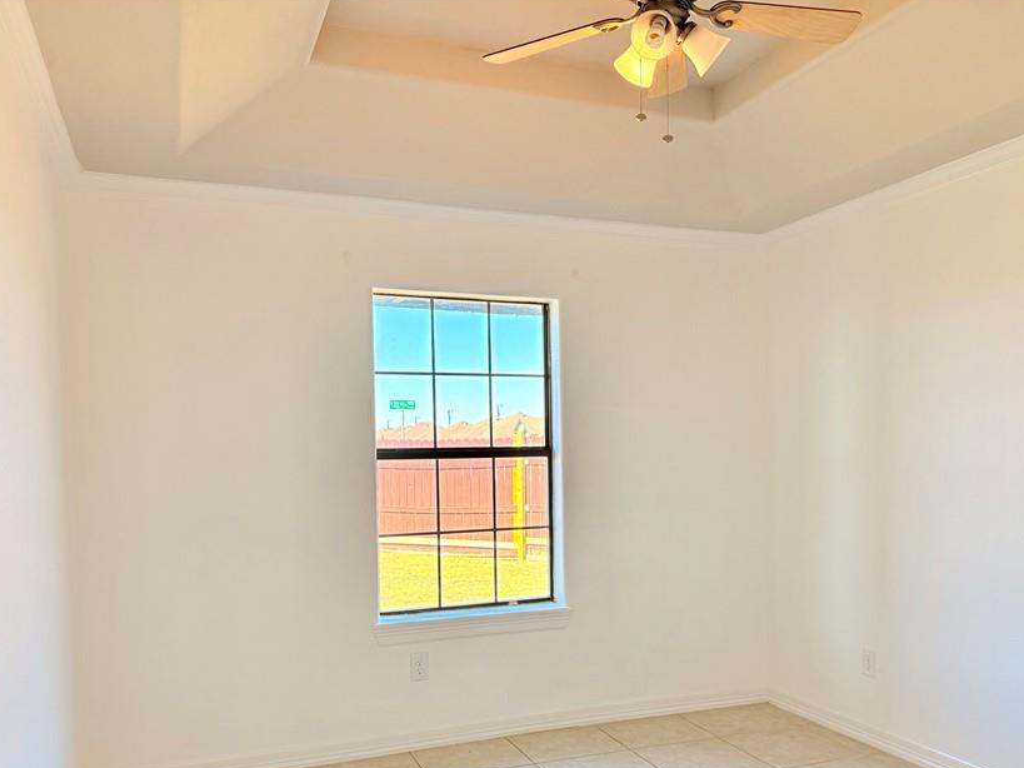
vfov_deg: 46.4
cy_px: 473
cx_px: 549
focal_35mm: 30
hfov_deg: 59.9
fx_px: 887
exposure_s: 1/237
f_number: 1.78
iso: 160
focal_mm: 6.76
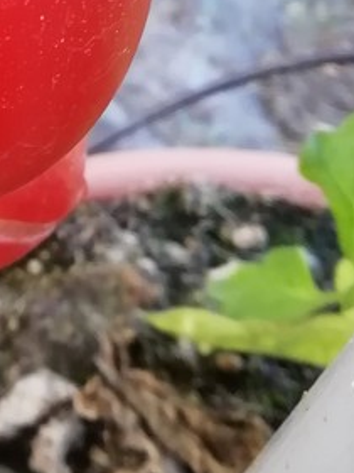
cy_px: -2
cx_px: -110
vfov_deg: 20.4
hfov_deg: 15.1
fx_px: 1268
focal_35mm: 93
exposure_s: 1/33.3
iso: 160
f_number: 2.2
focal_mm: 3.21
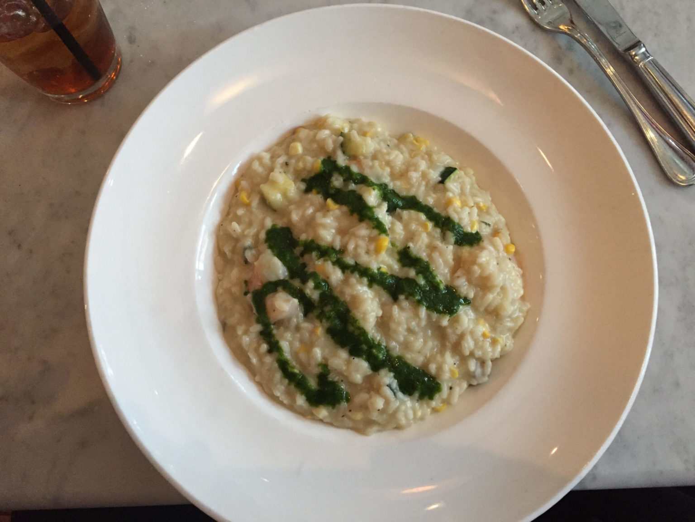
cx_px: 348
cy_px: 261
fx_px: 582
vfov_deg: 48.2
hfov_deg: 61.7
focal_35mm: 29
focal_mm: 4.15
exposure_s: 1/30
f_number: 2.2
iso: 250
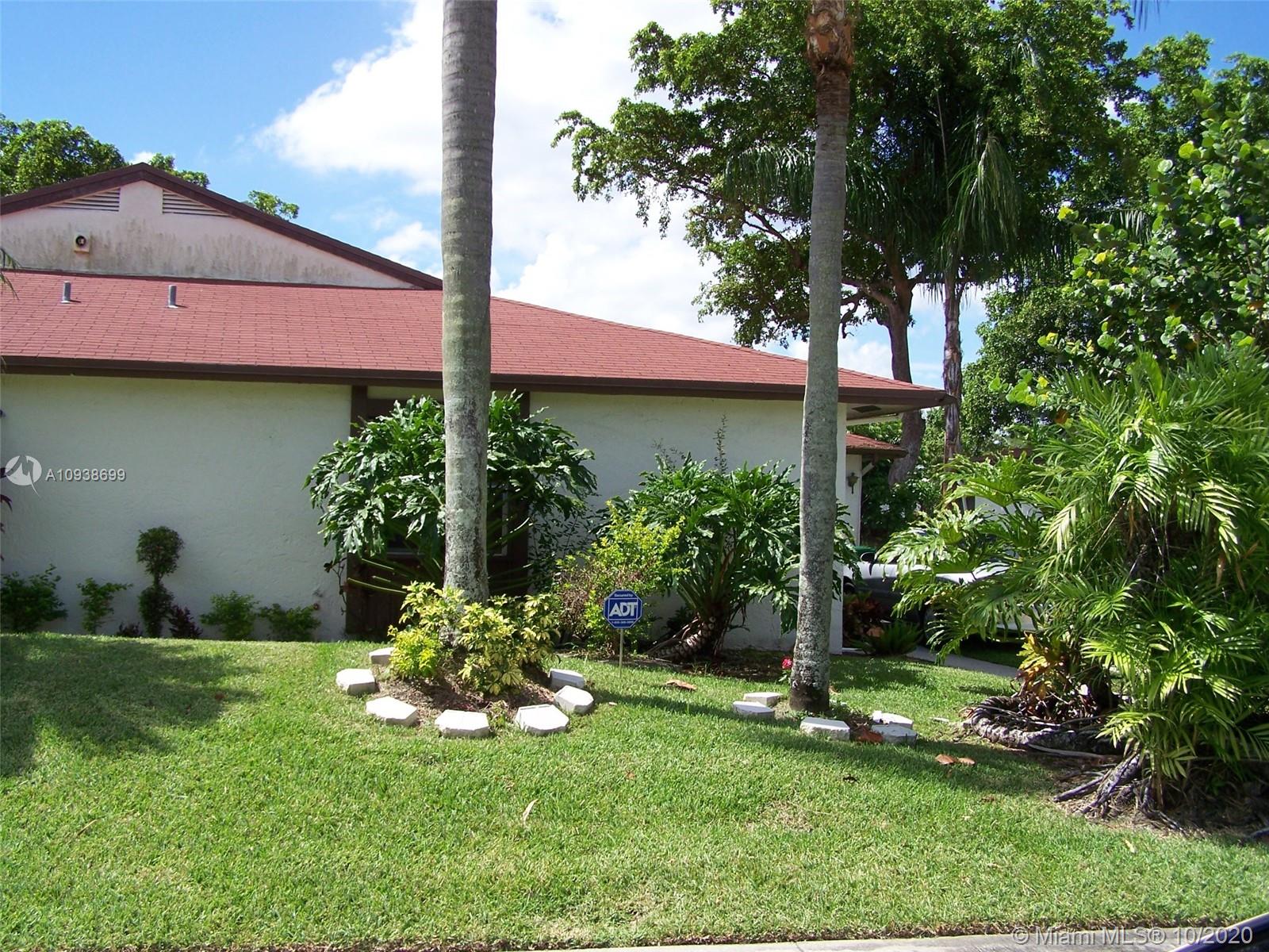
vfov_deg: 37.7
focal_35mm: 38
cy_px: 476
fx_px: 1393
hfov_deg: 49.0
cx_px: 634
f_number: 4
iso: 64
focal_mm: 6.3
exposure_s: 1/400
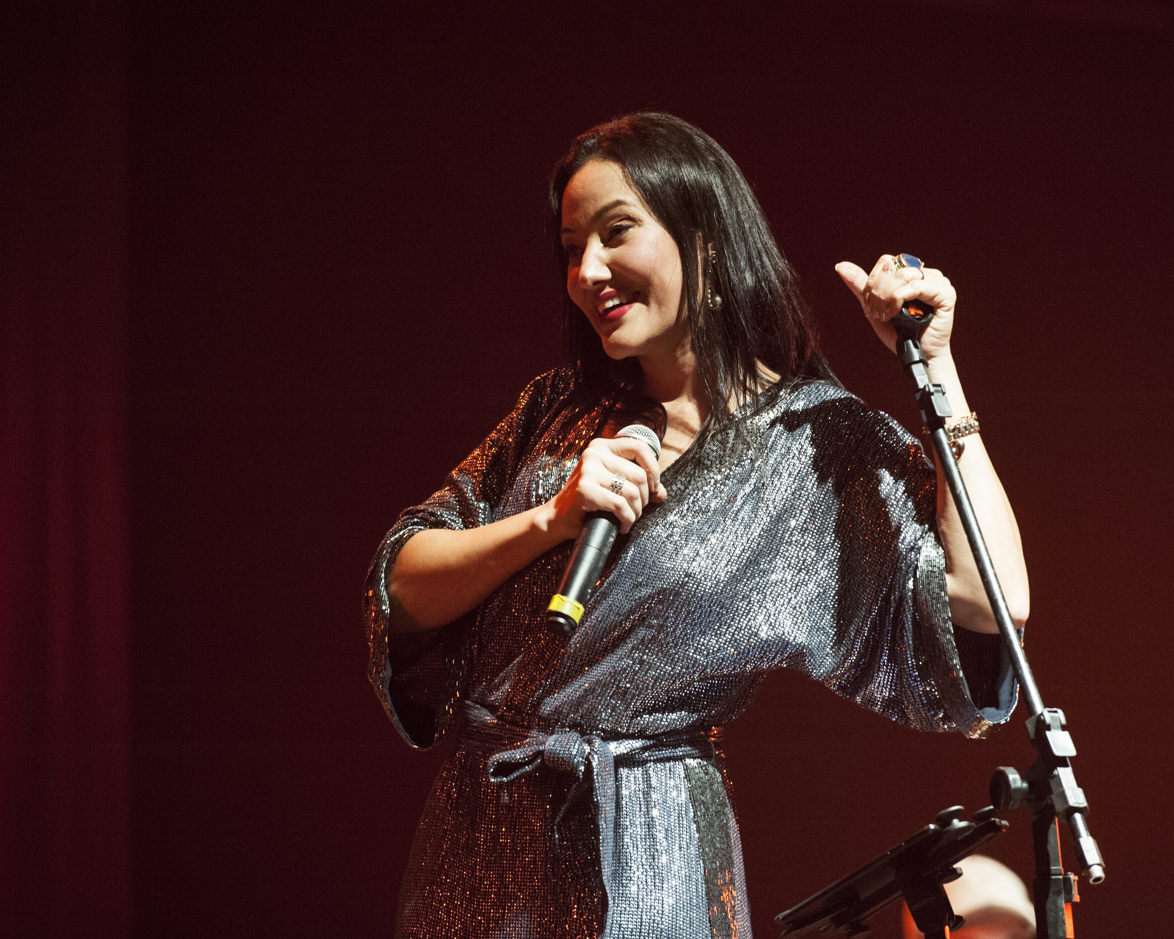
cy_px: 470
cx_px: 616
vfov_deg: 6.8
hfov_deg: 8.6
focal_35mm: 226
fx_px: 7852
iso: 3200
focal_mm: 200
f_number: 5
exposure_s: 1/100
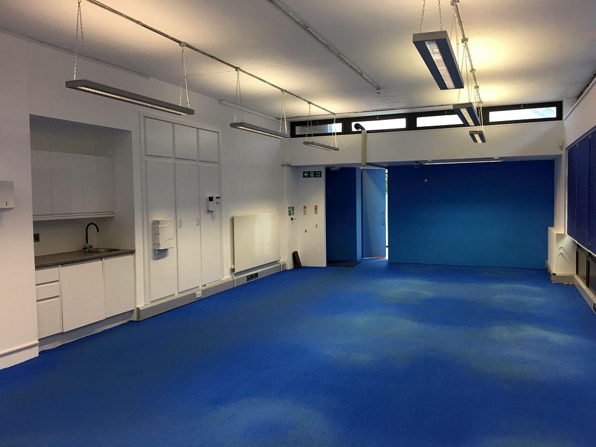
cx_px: 298
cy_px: 224
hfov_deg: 61.7
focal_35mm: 29
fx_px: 499
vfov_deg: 48.2
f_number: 2.2
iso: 40
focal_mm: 4.15
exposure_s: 1/17
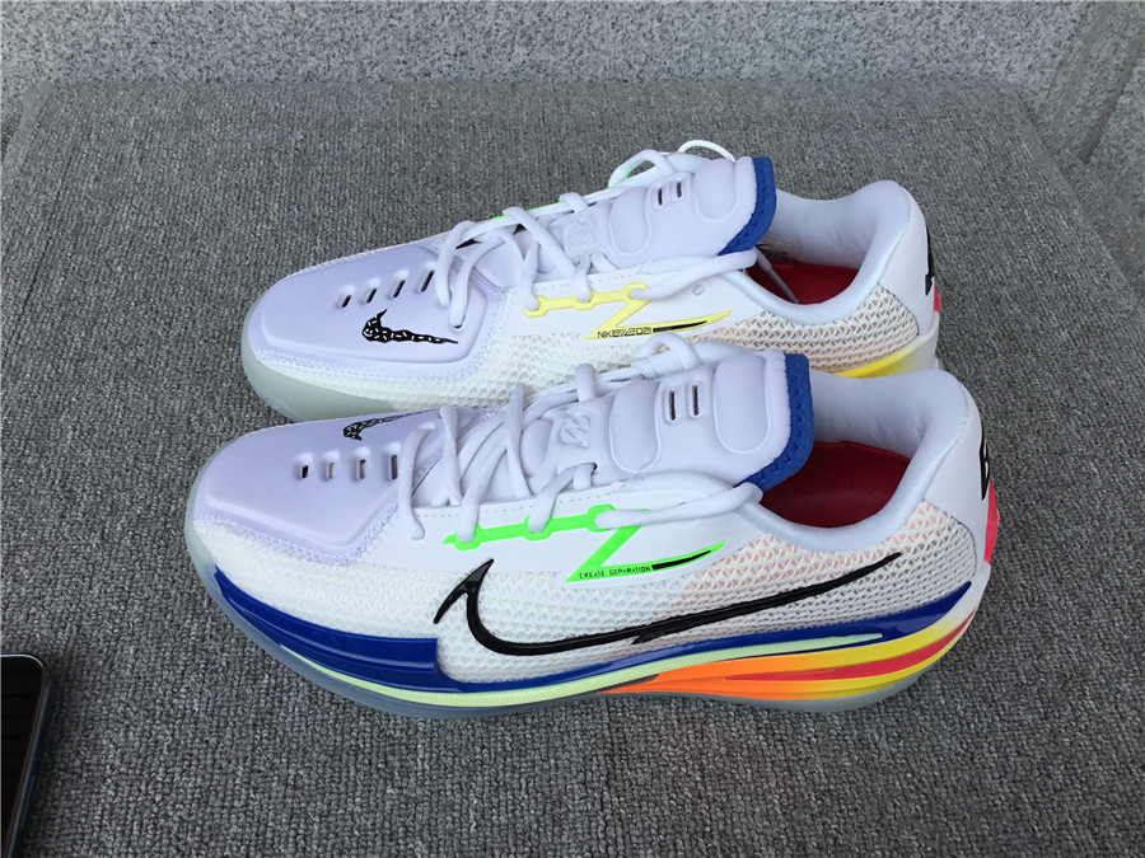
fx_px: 1025
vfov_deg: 45.4
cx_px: 572
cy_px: 429
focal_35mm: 31
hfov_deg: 58.4
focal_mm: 3.3
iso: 25
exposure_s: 1/599
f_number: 2.4
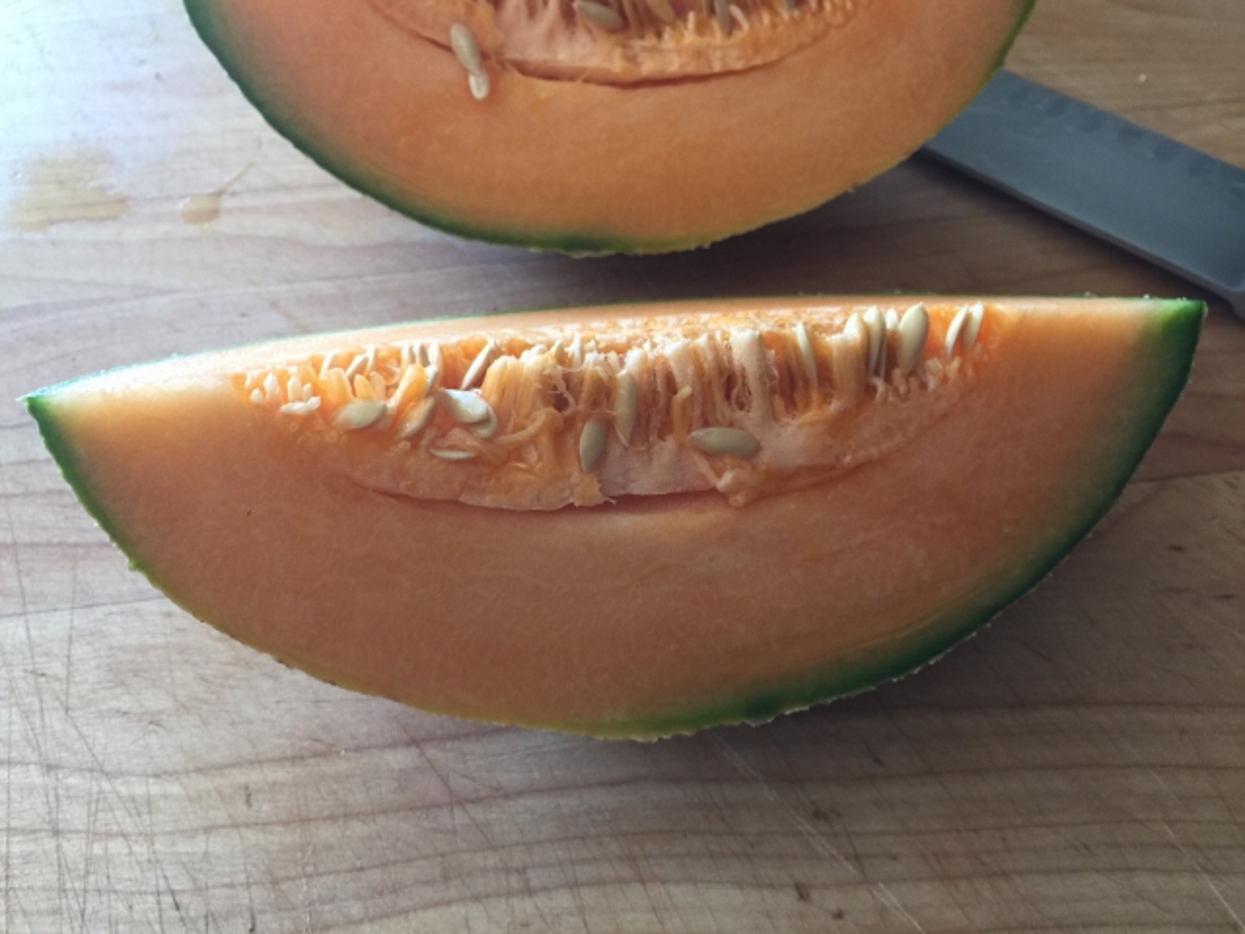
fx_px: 1043
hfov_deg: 61.7
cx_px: 622
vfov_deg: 48.2
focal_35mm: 29
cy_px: 467
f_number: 2.2
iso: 50
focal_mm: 4.15
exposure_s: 1/30
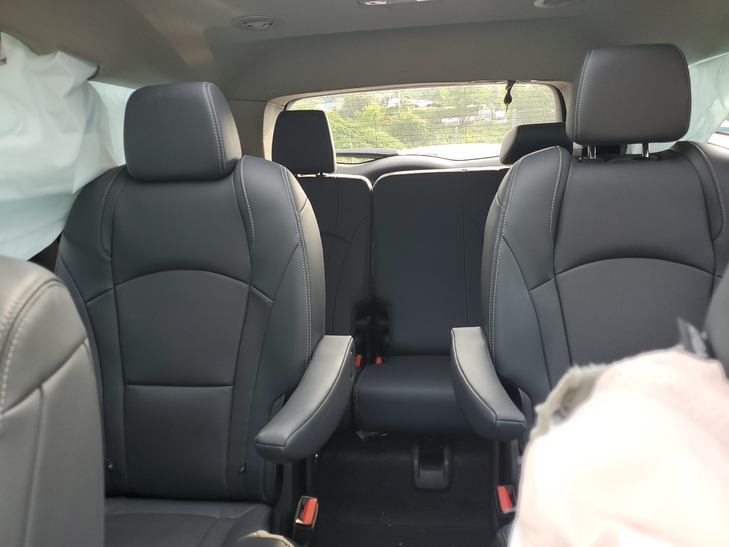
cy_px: 274
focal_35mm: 26
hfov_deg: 67.3
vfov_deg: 53.1
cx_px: 364
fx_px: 548
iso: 58
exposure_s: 1/60.2
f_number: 1.5
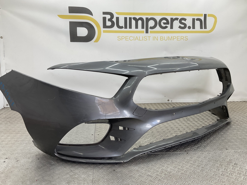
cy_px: 92
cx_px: 124
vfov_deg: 48.2
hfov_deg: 61.7
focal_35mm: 29
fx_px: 207
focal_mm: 3
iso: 16
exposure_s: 1/104
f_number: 1.8
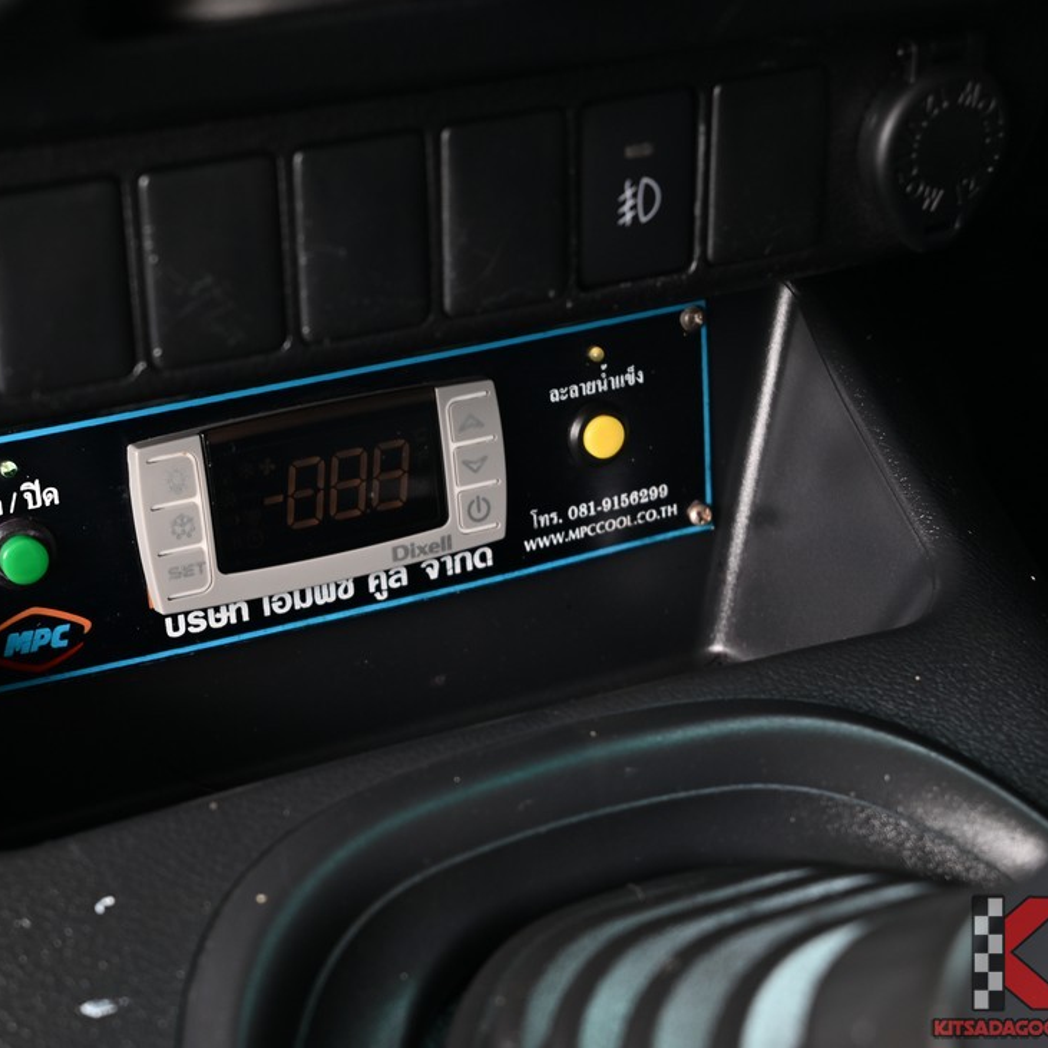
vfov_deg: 26.9
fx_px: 2192
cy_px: 523
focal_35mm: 64
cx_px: 334
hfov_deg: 26.7
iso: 500
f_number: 6.3
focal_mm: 50
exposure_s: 1/50
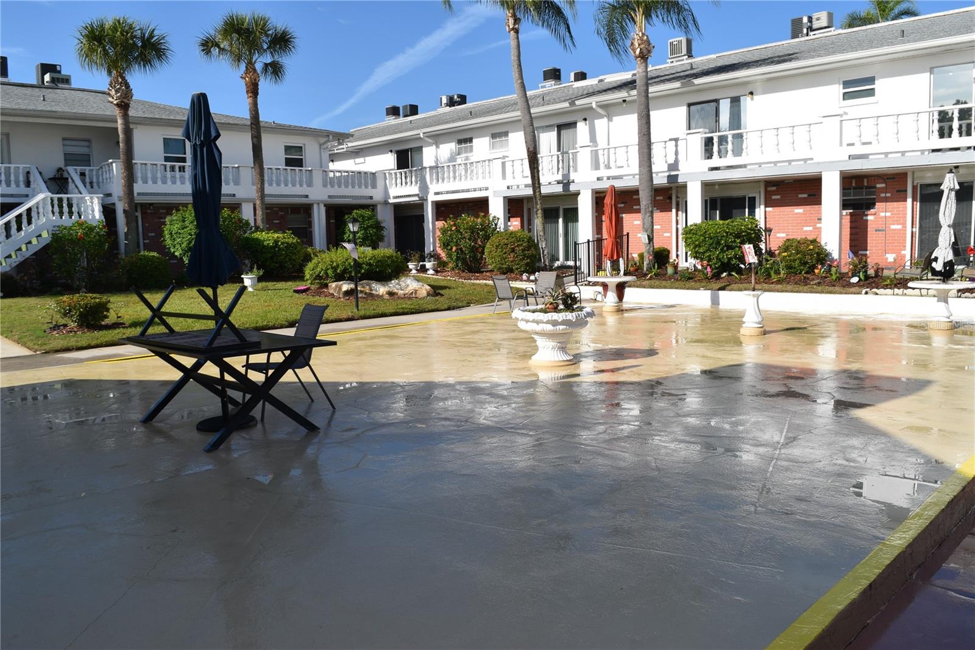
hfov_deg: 67.4
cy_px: 325
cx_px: 488
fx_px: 731
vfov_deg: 47.9
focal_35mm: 27
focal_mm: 18
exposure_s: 1/200
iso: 100
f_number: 13
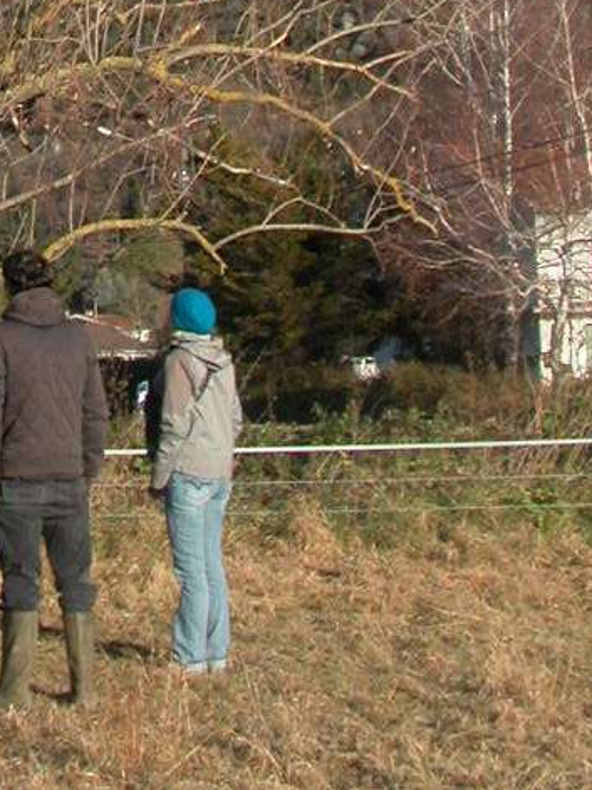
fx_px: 2715
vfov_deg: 14.9
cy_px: -532
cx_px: -154
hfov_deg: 12.1
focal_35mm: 119
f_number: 5.6
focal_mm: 8.9
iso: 100
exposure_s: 1/228
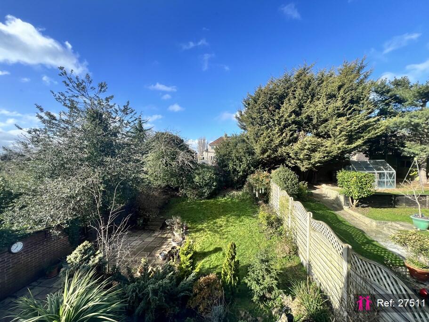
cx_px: 214
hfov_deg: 106.2
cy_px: 161
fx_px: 161
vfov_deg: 89.9
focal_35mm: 13
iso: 32
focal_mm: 1.57
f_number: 1.8
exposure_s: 1/481
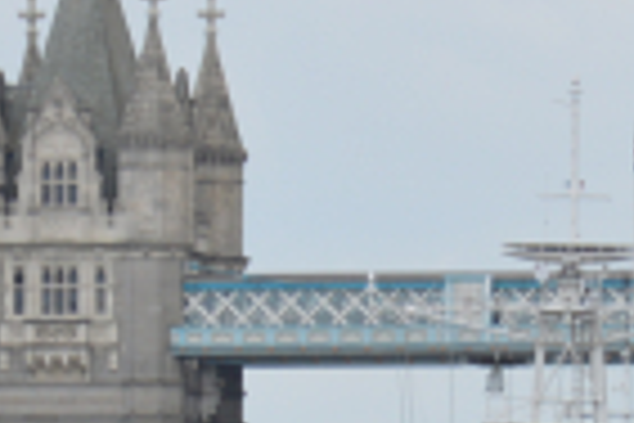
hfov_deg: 2.3
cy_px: 454
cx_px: 621
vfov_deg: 1.5
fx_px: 15723
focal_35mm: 893
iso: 100
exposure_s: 1/200
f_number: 7.1
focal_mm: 105
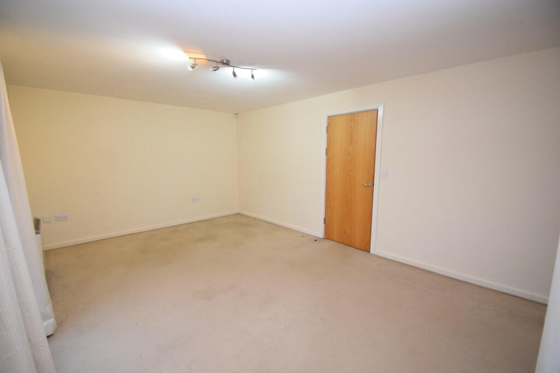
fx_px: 233
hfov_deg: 100.4
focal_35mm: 15
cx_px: 280
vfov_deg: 77.3
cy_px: 186
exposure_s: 1/80
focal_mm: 10
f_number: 4.5
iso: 800
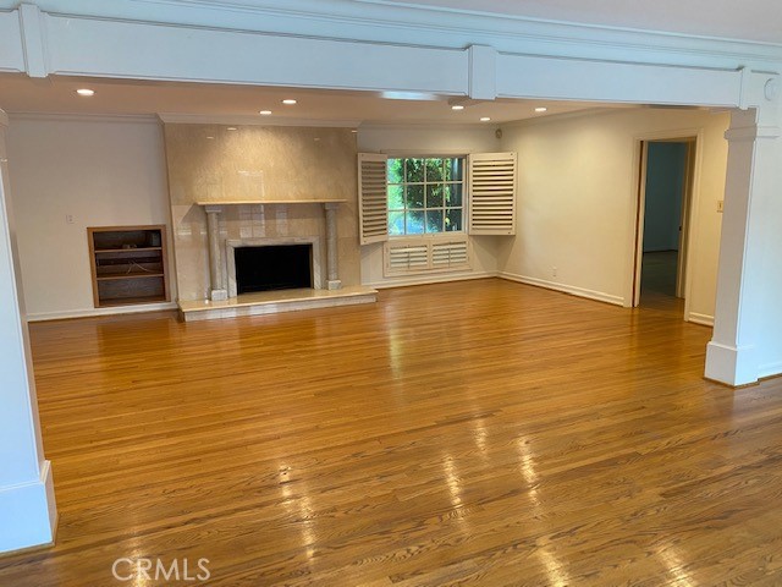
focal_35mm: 26
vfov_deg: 53.1
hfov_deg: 67.3
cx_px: 391
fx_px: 587
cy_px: 294
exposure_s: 1/60
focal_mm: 4.25
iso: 100
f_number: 1.8
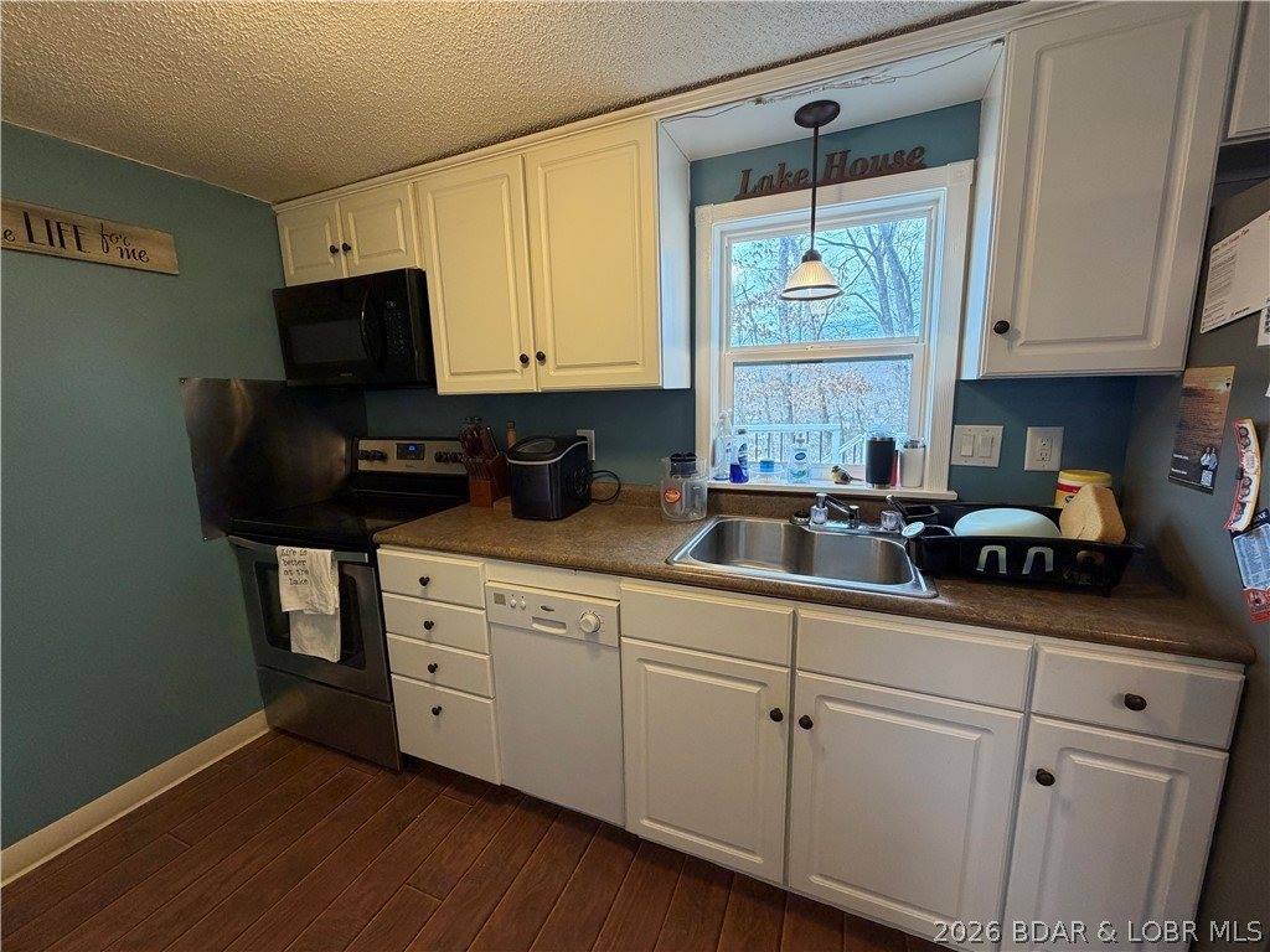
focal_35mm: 14
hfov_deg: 102.1
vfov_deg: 85.7
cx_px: 635
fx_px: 514
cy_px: 476
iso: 250
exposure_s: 1/120
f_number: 2.2
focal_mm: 2.22
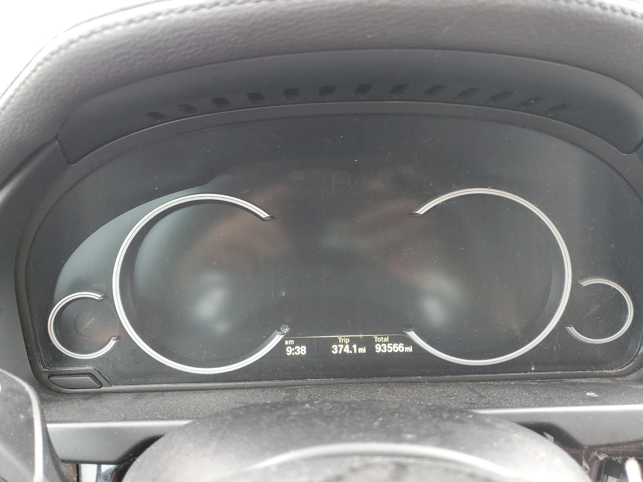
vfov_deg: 53.1
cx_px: 322
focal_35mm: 26
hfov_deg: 67.3
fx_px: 483
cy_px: 241
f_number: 1.5
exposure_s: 1/60.2
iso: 152
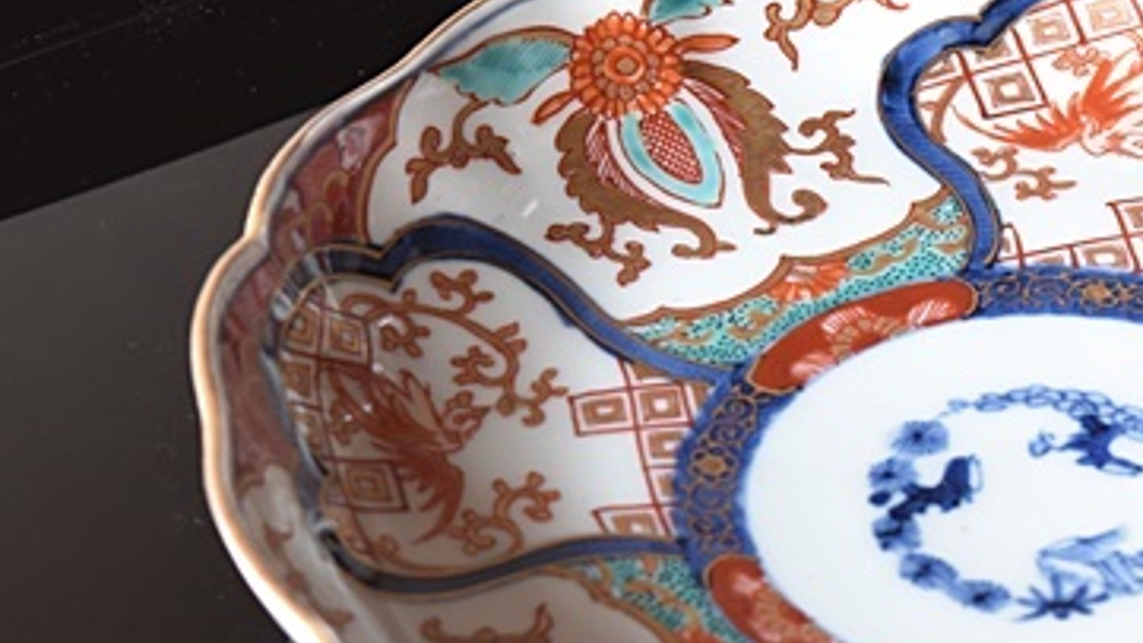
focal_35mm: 174
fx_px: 5273
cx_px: 934
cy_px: 455
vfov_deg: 7.0
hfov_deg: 12.3
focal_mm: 50
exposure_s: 1/3
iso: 400
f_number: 5.6
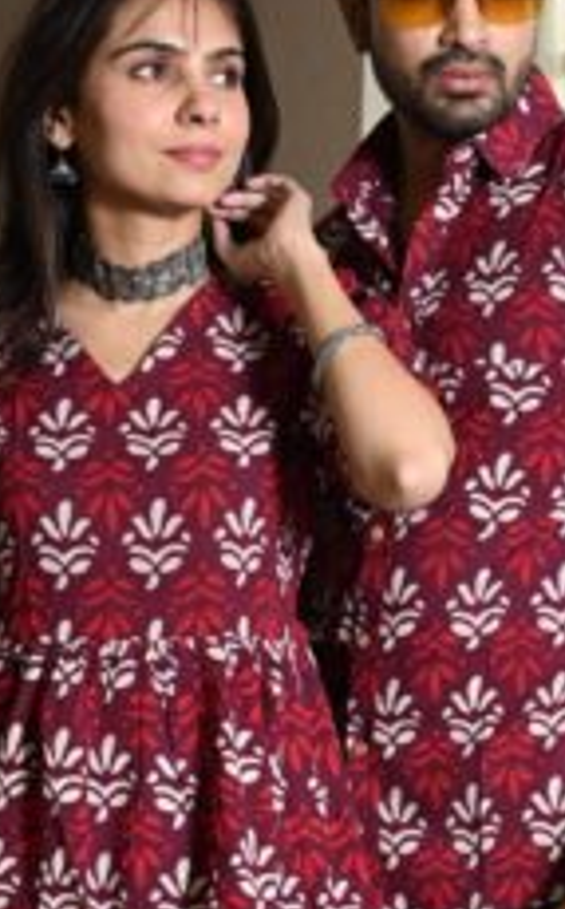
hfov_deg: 11.7
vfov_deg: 18.4
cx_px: 446
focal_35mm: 111
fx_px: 2745
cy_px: 842
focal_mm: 37
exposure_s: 1/160
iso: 640
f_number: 6.3
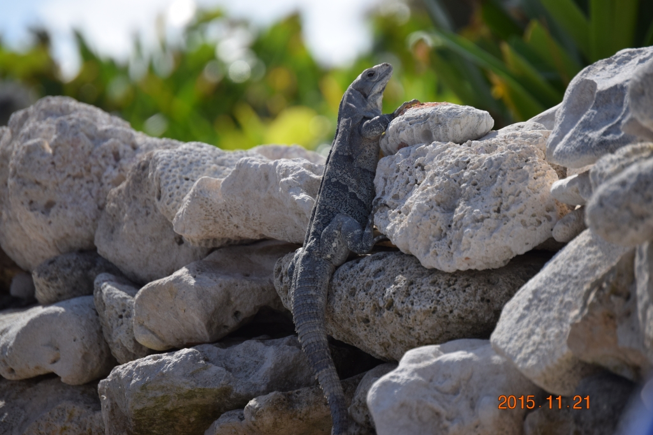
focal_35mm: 262
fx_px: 4760
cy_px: 218
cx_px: 326
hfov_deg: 7.8
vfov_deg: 5.2
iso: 320
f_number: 5.6
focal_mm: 175
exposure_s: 1/2000
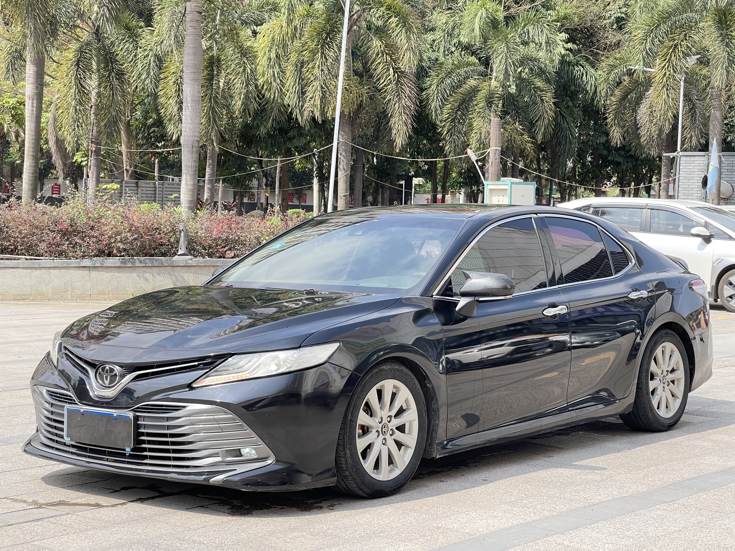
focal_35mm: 64
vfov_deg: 22.9
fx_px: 1359
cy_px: 276
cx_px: 368
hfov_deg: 30.3
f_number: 2.2
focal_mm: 7.5
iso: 20
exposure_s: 1/376
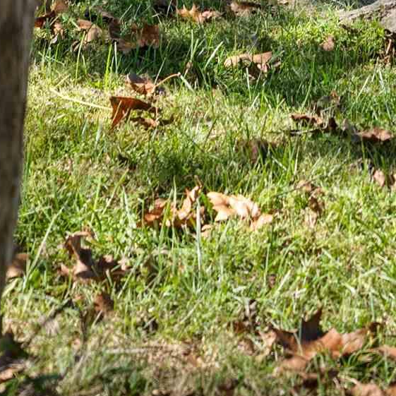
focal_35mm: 163
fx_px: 2110
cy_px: -243
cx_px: 667
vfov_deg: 10.3
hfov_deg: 10.2
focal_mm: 35
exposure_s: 1/800
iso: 400
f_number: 5.6
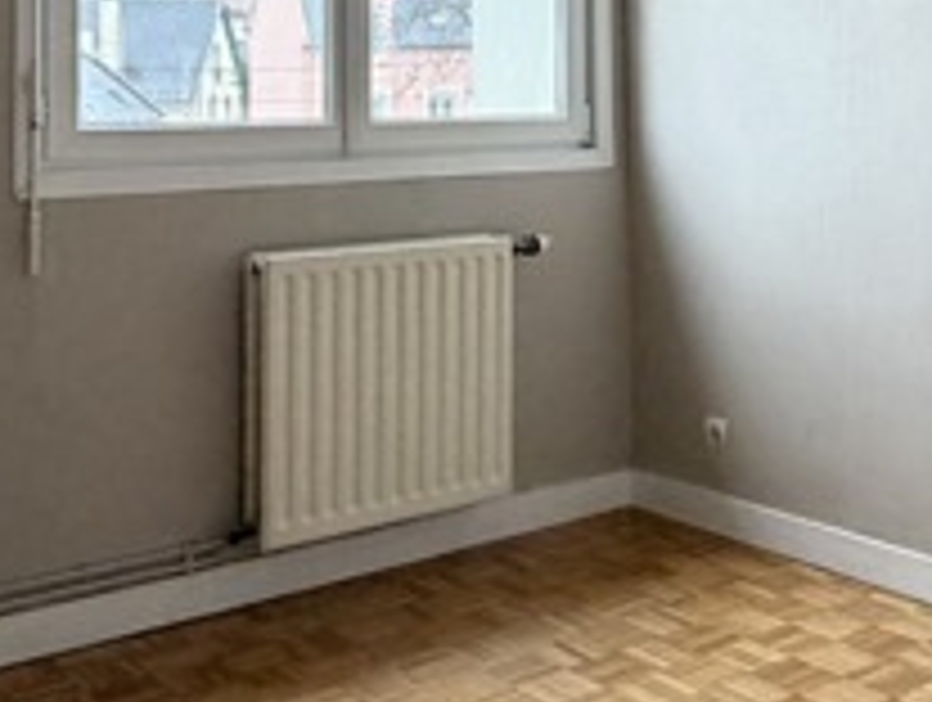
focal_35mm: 54
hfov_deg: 35.3
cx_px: 590
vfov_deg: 26.0
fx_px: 1456
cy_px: 40
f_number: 2.2
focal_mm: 2.22
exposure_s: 1/60
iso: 400
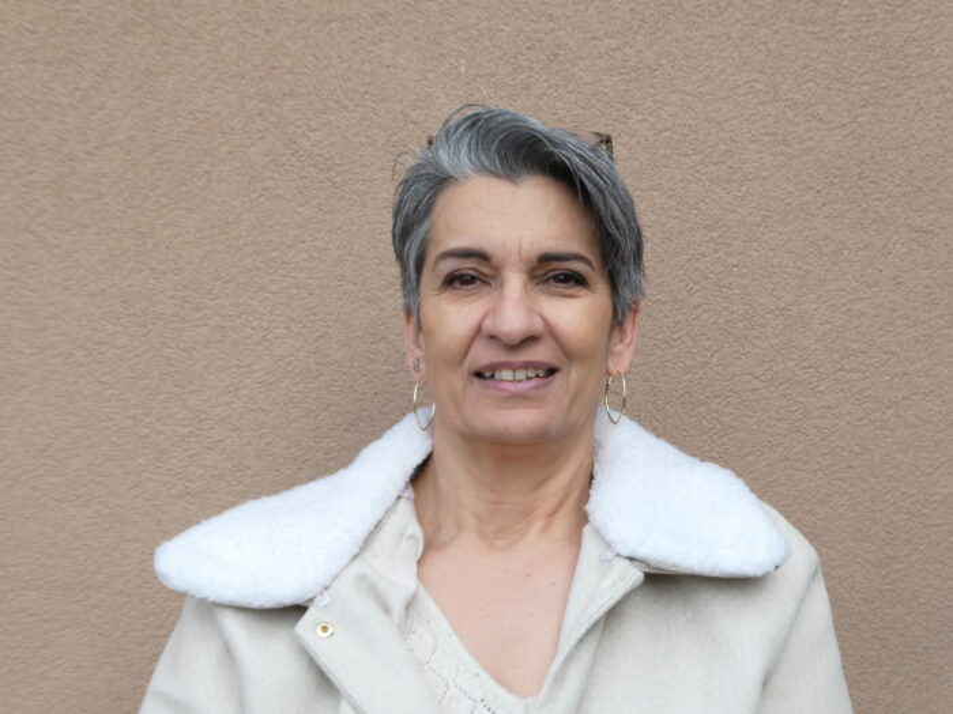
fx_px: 1927
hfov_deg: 27.8
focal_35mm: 70
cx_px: 476
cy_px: 357
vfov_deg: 21.0
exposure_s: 1/160
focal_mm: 12.5
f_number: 4.5
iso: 80
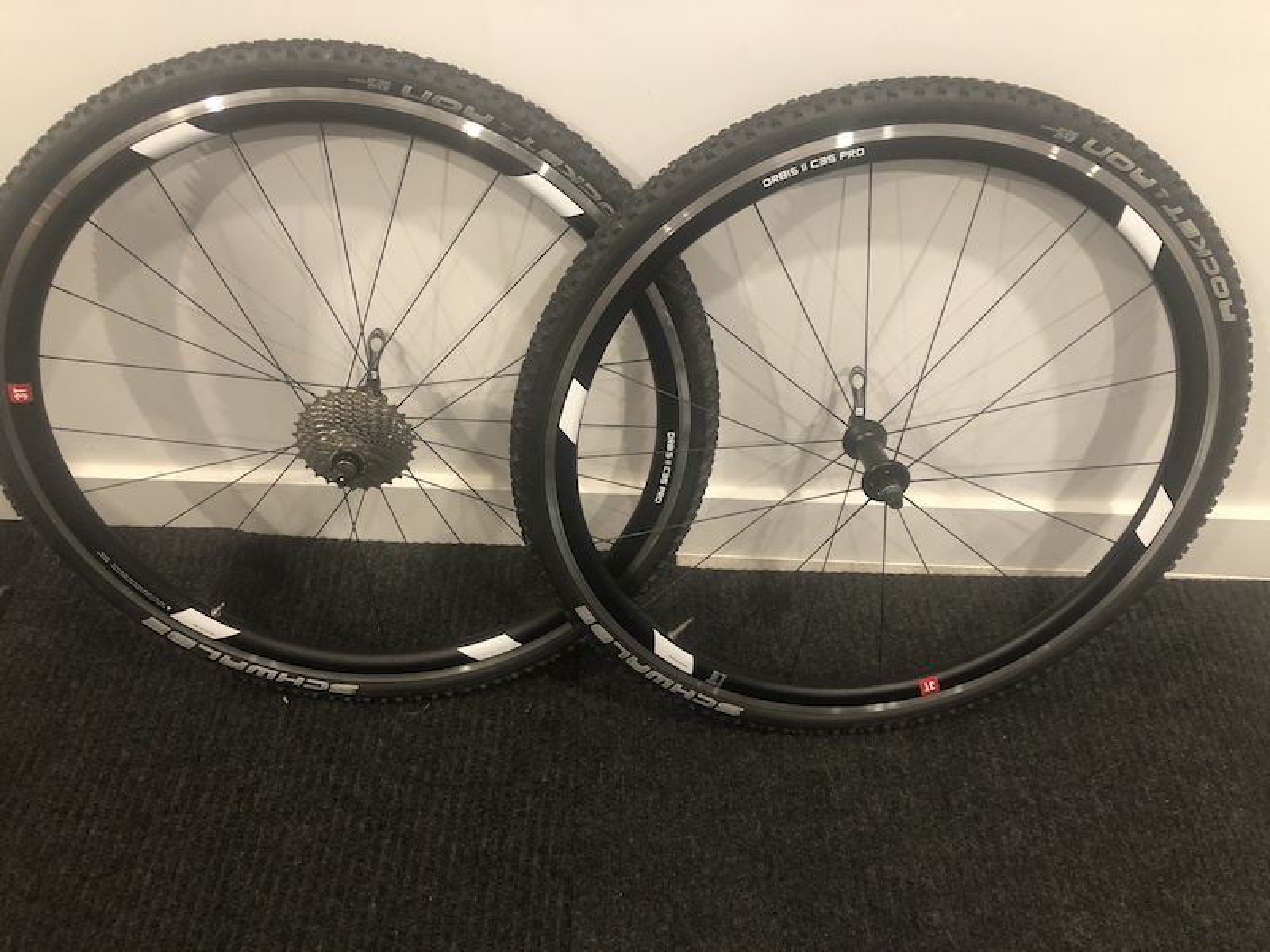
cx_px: 635
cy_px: 476
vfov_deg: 49.7
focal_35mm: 28
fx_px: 1027
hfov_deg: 63.4
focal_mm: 3.99
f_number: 1.8
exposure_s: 1/15
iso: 100
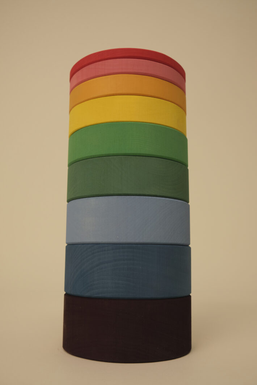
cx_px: 128
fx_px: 375
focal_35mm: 35
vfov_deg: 54.4
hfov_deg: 37.9
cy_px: 192
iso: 800
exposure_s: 1/250
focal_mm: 23
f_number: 5.6
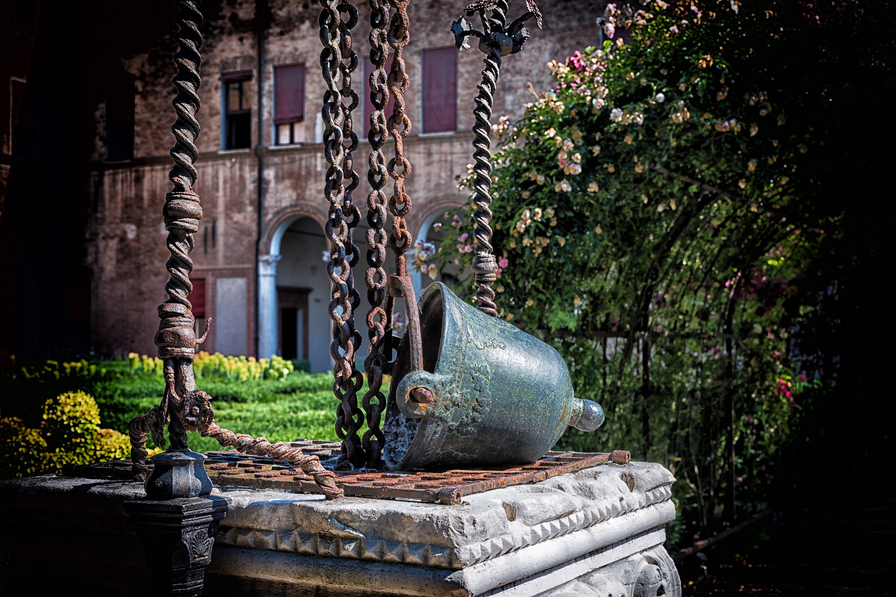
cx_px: 448
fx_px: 1245
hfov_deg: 39.6
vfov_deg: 27.0
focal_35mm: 50
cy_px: 298
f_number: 8
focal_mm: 50
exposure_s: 1/100
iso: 64
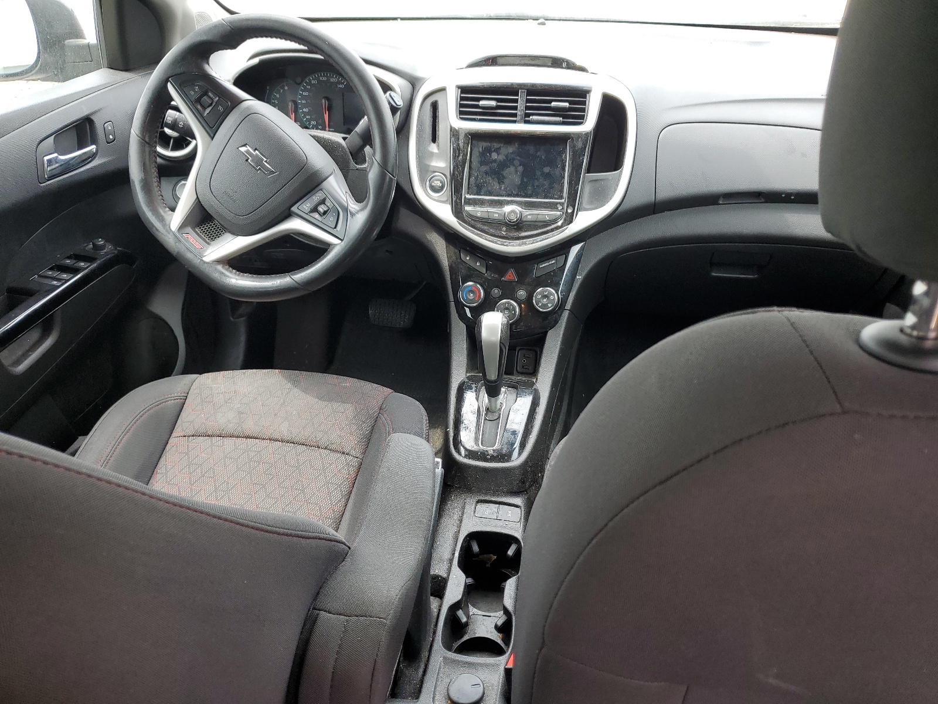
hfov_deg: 67.3
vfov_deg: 53.1
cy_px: 352
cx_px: 469
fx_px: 705
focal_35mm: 26
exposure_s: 1/132
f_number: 1.5
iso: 50
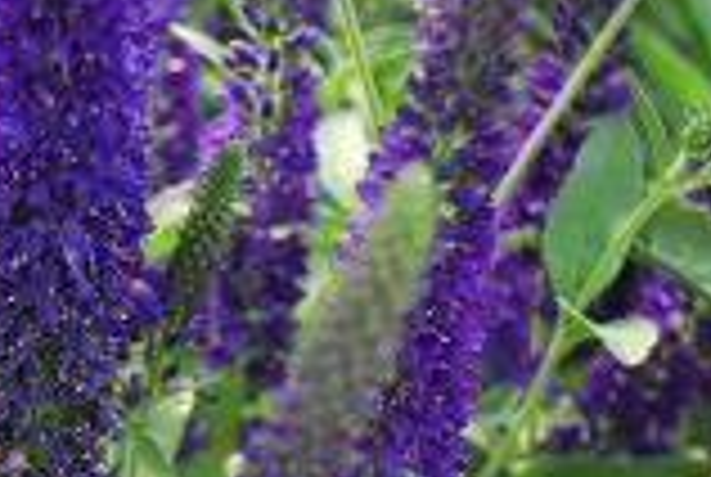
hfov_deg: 18.9
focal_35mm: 106
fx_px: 2097
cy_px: 477
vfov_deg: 12.8
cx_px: 50
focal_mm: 28
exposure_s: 1/60
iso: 250
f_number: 4.5
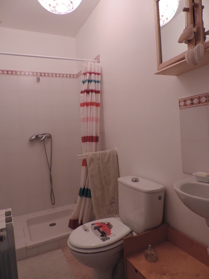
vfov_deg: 71.6
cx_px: 104
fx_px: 193
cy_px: 140
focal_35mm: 24
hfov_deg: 56.8
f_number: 3
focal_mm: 4.3
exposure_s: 1/15
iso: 400
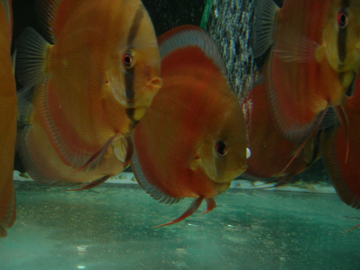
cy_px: 135
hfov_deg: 51.4
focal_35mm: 36
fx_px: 374
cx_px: 180
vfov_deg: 39.7
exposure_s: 1/30
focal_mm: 60
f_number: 2.8
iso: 256
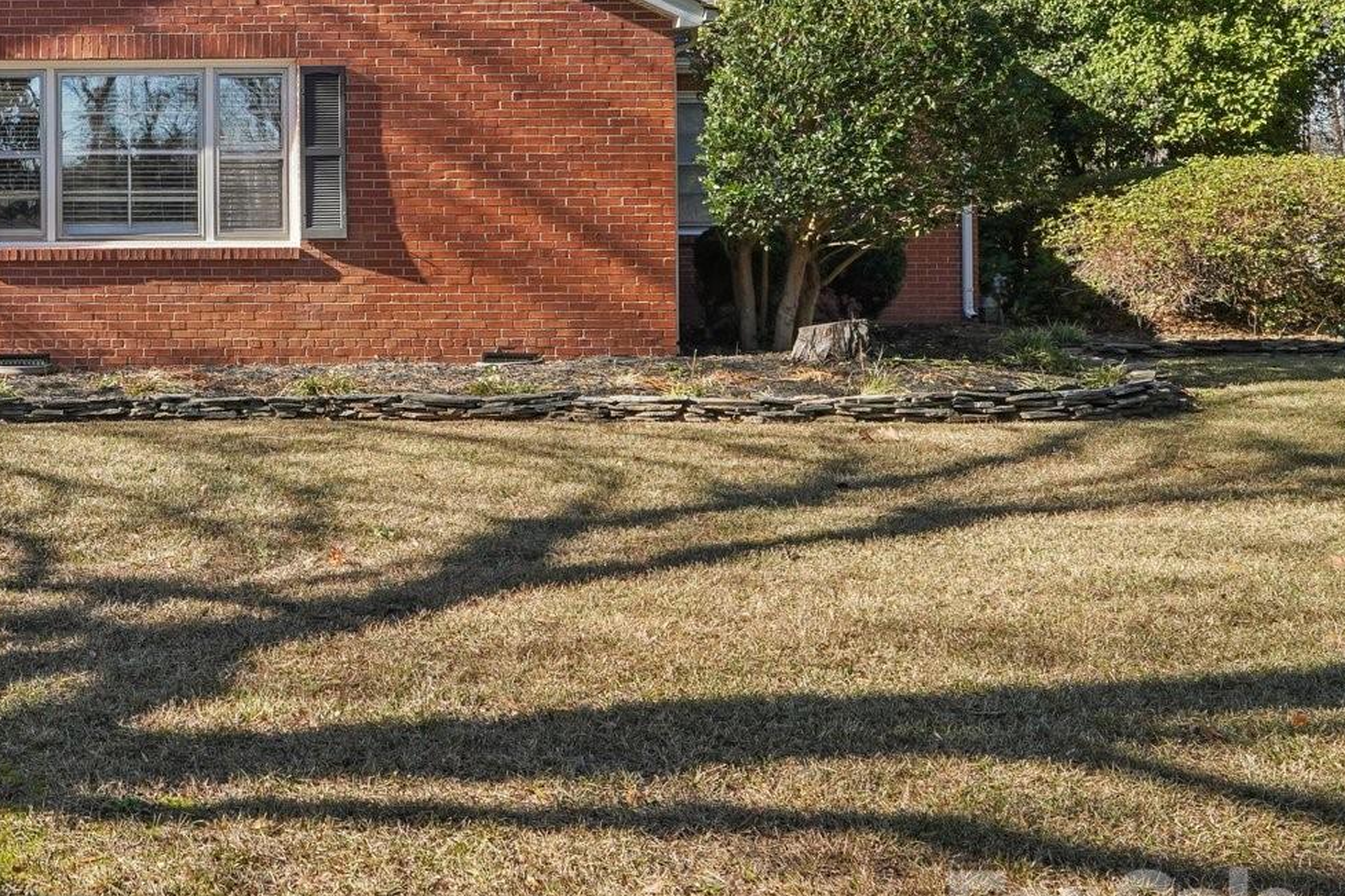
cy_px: 189
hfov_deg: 39.2
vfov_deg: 29.8
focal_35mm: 44
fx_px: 1644
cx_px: -7
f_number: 8
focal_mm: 14
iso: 100
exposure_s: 1/30
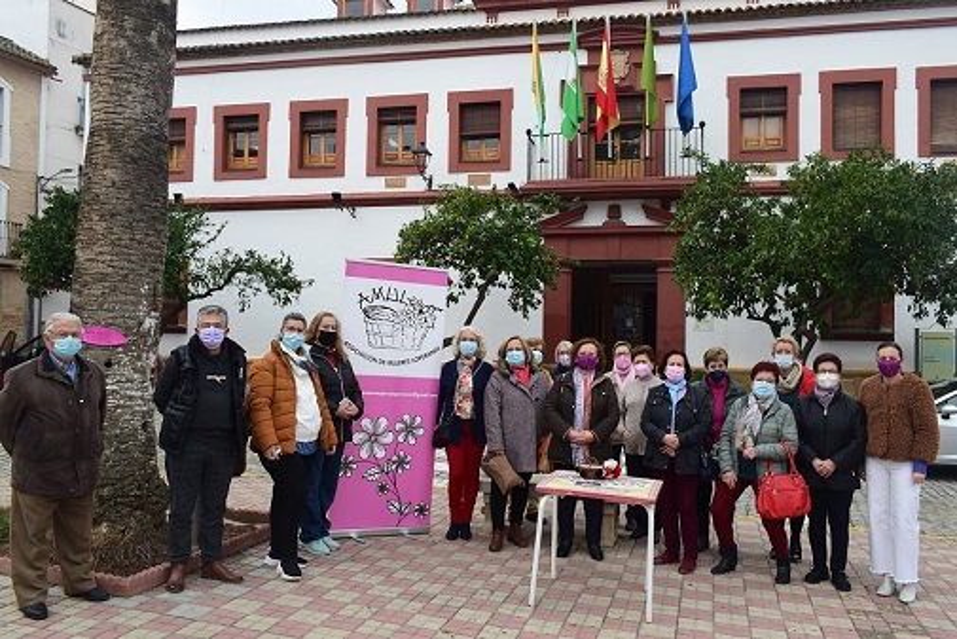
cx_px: 478
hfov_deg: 59.5
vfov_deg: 41.7
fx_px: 838
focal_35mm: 32
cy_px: 320
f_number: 9
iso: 400
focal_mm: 21
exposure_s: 1/160
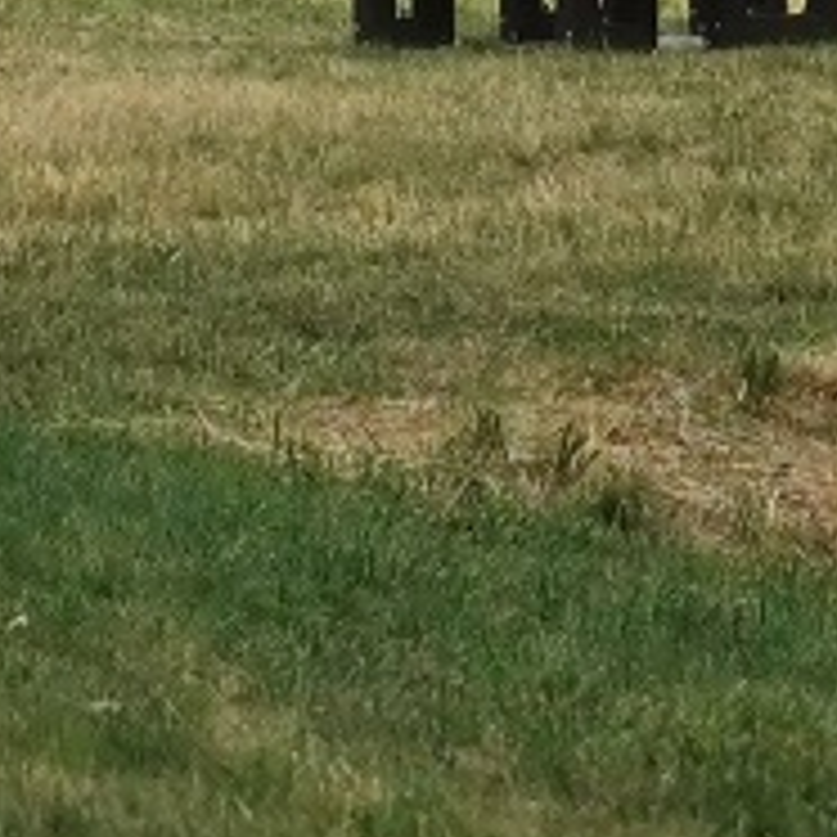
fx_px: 12775
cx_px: 720
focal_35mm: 467
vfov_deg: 3.7
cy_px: -490
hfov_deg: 3.8
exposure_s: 1/1361
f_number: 1.6
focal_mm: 5.56
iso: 50
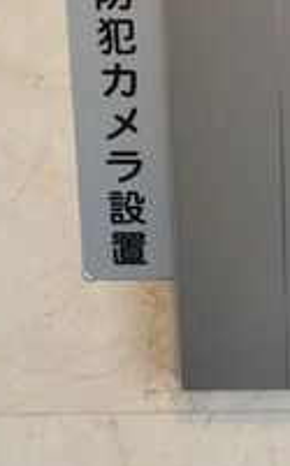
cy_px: 167
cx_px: 443
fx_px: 1409
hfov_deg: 11.3
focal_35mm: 111
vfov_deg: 18.8
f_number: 2.4
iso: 100
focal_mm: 4.28
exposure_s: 1/20
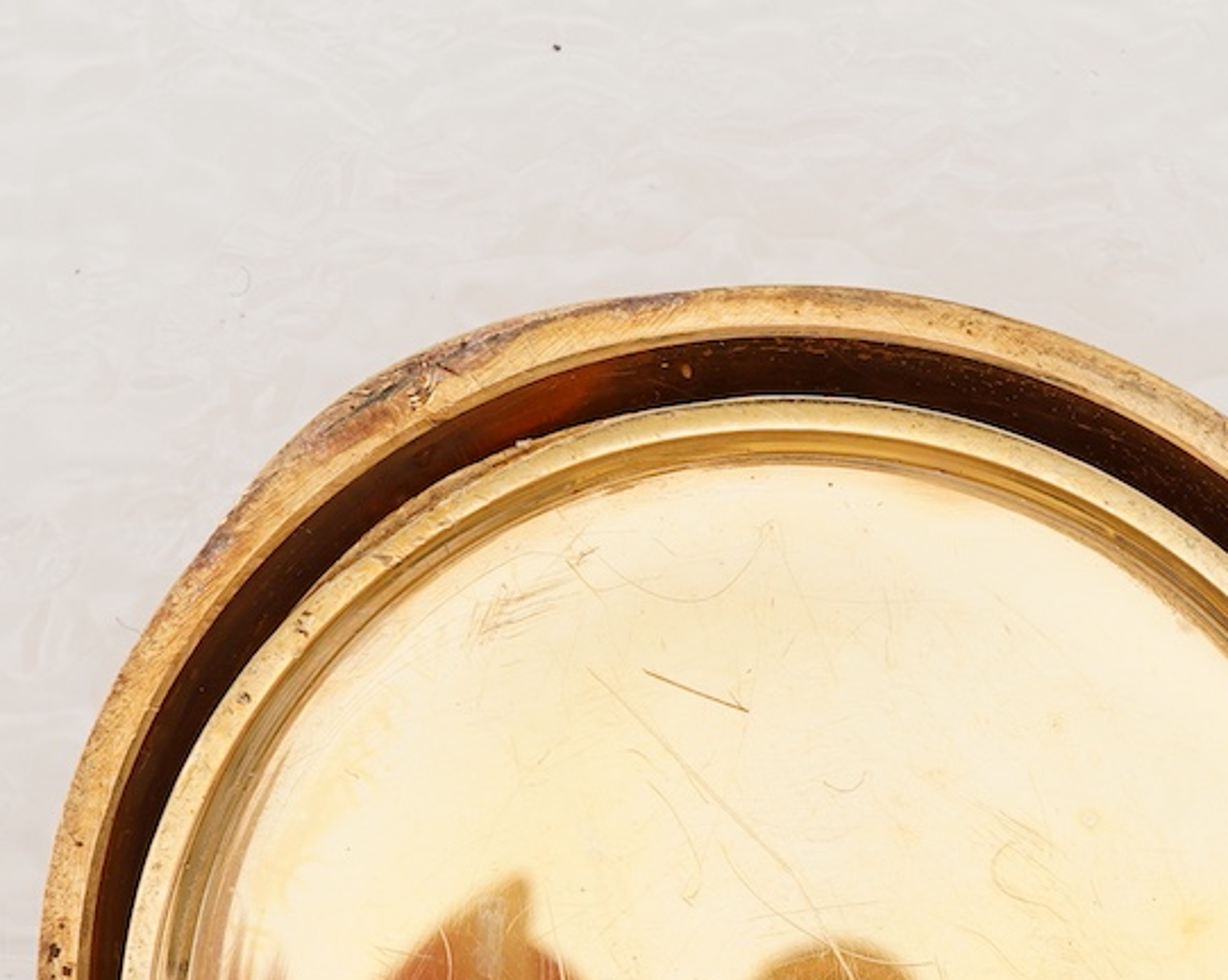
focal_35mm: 123
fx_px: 4467
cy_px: 510
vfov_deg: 12.5
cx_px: 817
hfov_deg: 15.6
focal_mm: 30
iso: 160
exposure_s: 1/160
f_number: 22
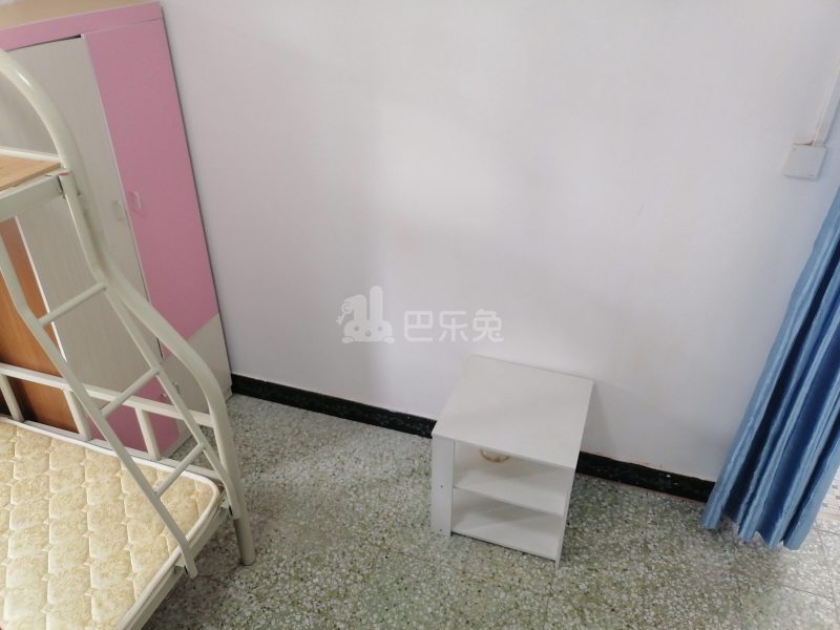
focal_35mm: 27
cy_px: 315
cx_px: 420
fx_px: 655
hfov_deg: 65.3
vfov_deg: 51.4
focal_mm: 5.3
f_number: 1.8
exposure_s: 1/33.3
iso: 160
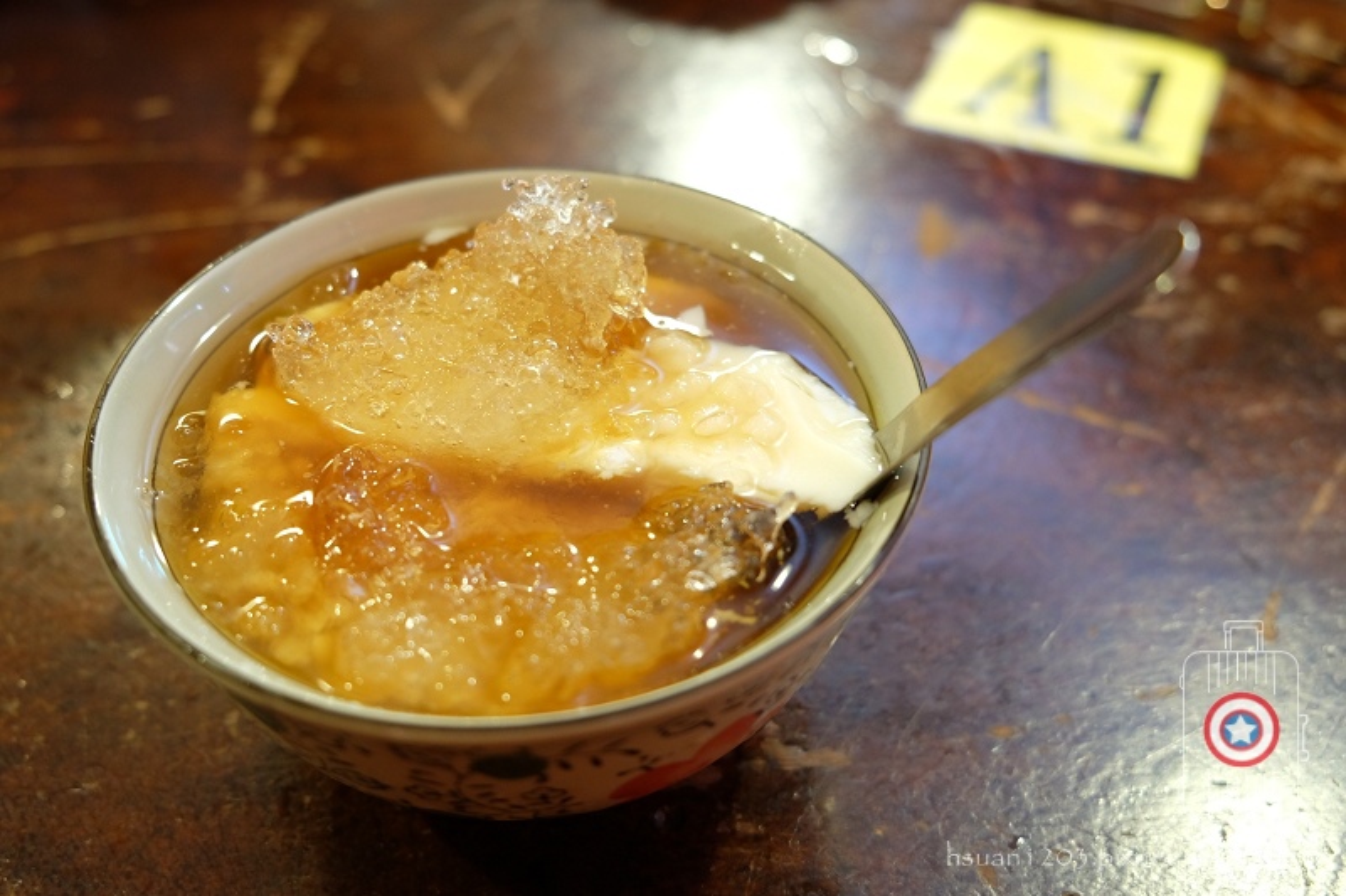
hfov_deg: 54.4
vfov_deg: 37.8
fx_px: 1308
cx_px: 673
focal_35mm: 35
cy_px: 448
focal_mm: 23.3
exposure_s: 1/15
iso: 1000
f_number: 3.2
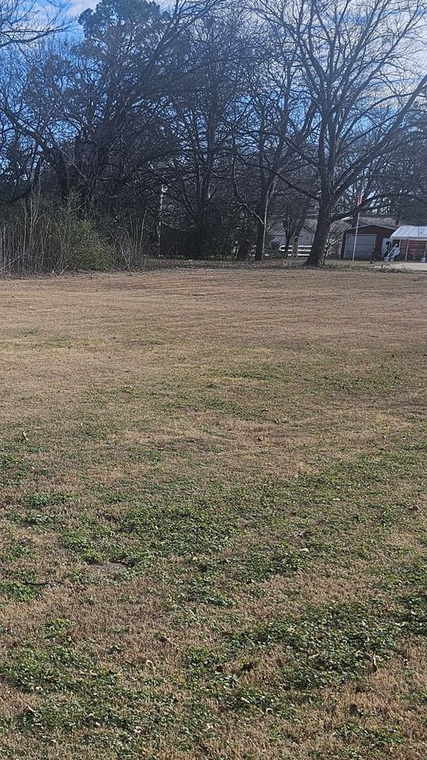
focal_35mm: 51
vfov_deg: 40.1
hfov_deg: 21.4
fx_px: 1026
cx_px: -119
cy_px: 505
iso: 25
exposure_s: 1/1139
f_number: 1.8
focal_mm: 5.4
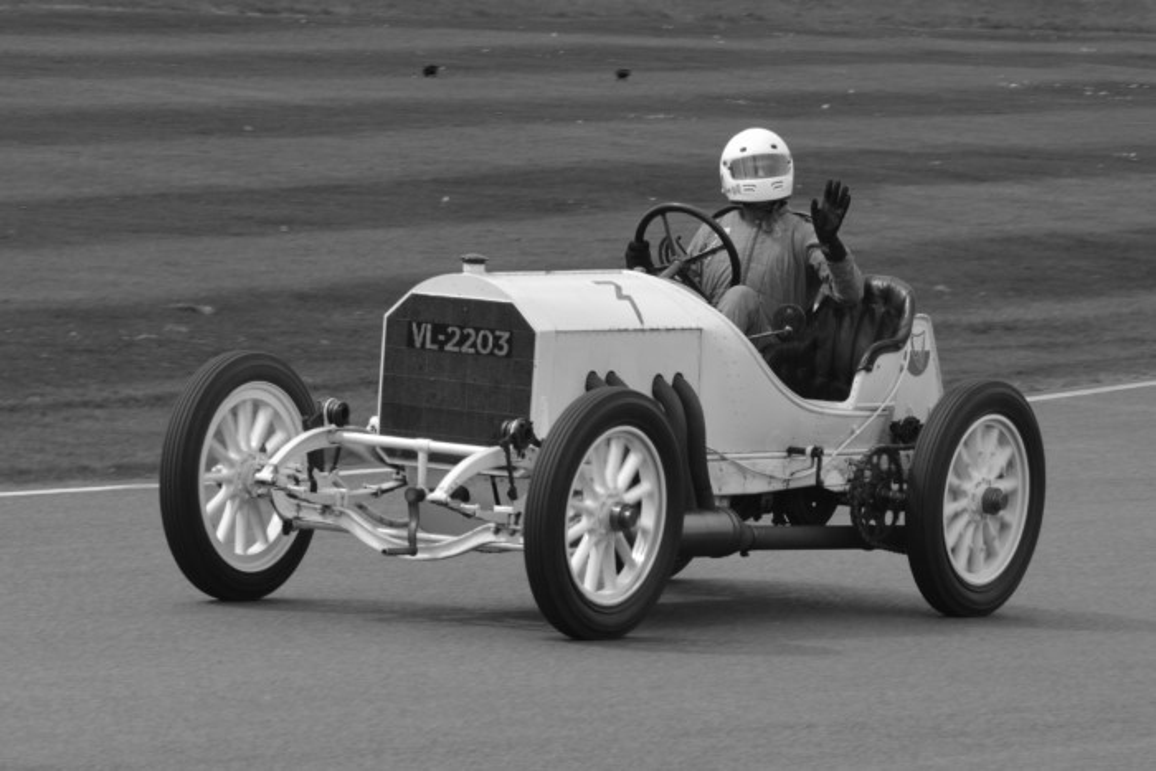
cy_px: 386
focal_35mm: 255
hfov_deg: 8.1
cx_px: 578
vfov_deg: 5.4
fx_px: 8189
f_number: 13
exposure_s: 1/320
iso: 400
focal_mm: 170
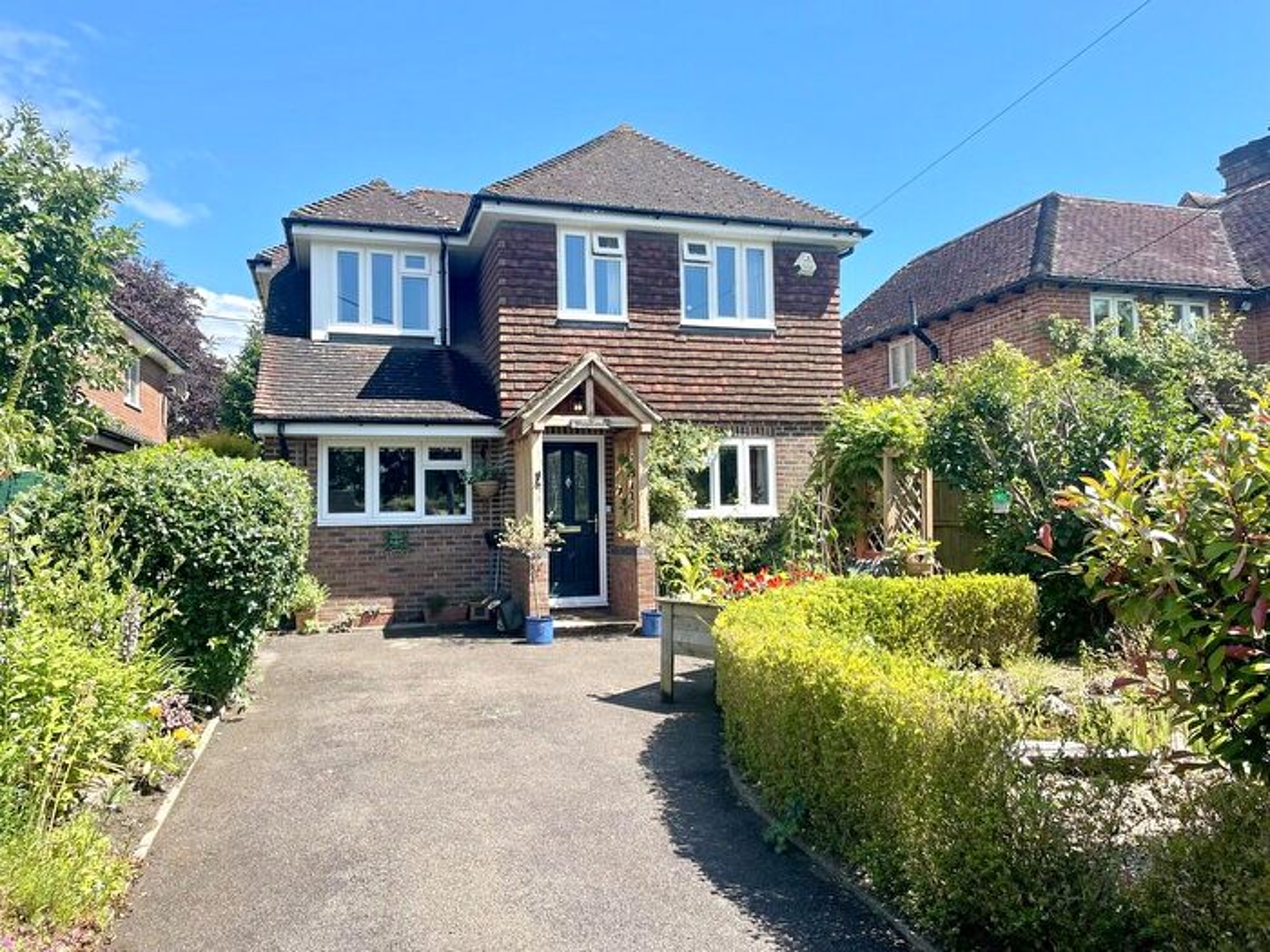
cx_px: 635
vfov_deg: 53.1
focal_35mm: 26
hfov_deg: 67.3
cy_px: 476
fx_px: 954
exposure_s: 1/1642
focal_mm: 4.2
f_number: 1.6
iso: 32
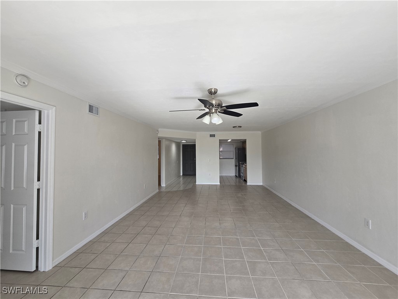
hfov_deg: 106.2
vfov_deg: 89.9
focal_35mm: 13
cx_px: 199
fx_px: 149
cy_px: 150
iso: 50
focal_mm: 2.2
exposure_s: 1/120
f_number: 2.2
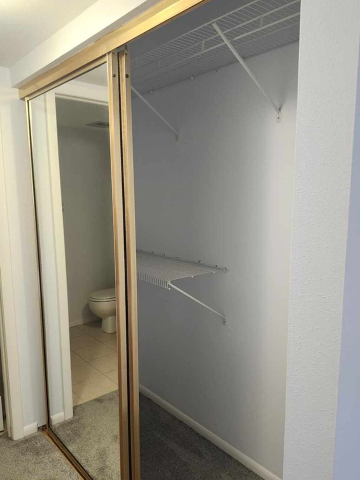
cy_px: 246
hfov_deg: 53.0
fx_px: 360
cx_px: 198
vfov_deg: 67.3
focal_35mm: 26
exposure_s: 1/120
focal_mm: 5.54
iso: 250
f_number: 1.8
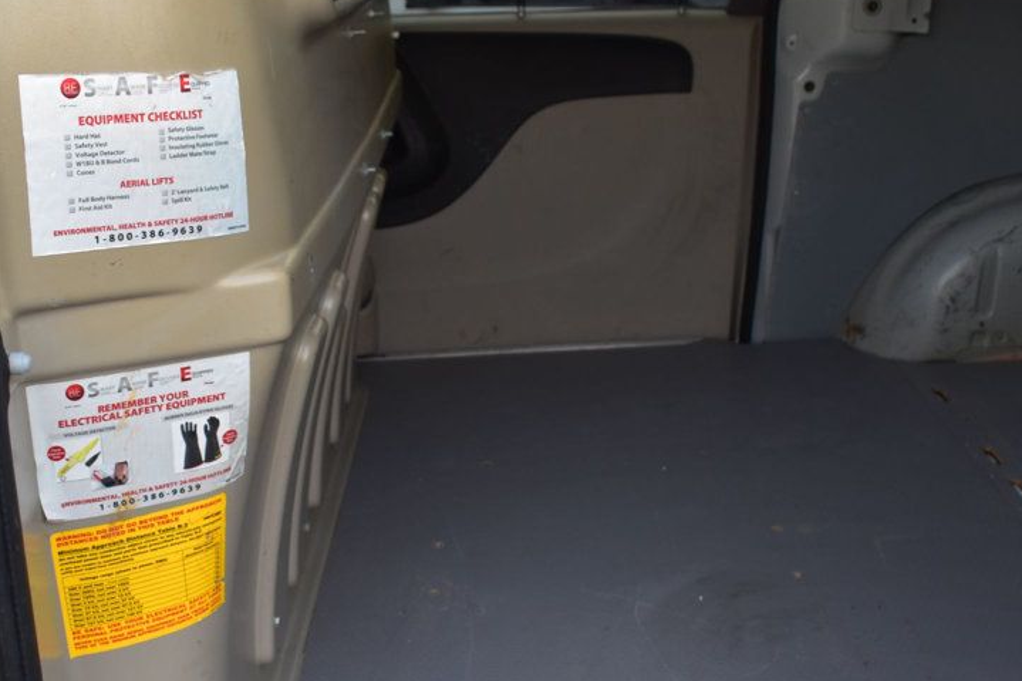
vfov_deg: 28.5
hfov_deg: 41.9
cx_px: 522
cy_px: 442
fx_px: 1334
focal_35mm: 47
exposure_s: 1/20
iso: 400
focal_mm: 22
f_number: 6.3
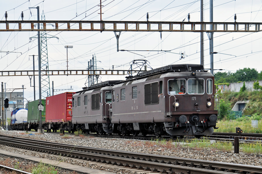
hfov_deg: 19.5
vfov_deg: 13.0
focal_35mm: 105
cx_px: 131
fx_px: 763
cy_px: 87
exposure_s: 1/1000
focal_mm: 70
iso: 400
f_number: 4.5
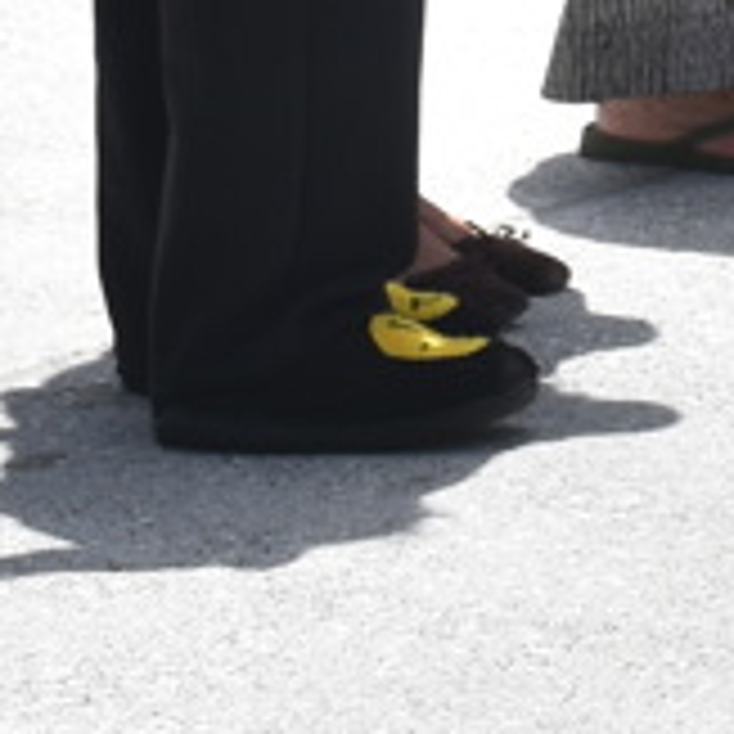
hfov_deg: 4.8
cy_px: -995
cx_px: 1603
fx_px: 8660
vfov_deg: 4.7
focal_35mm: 361
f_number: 8
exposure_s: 1/500
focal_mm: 34
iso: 125
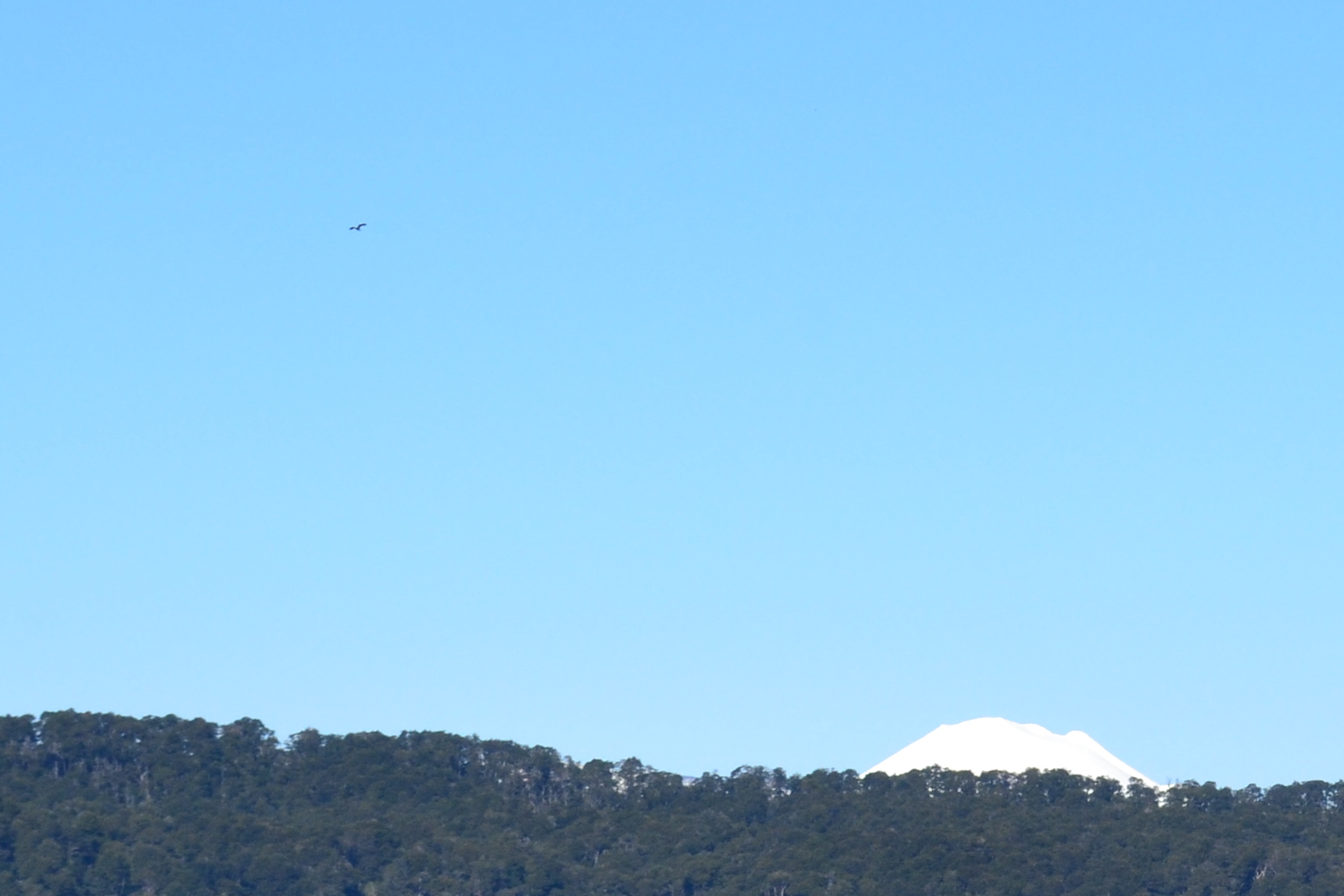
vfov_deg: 6.1
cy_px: 1051
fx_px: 8414
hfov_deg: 9.1
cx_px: 1203
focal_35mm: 225
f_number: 11
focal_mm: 55
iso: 400
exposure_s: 1/500
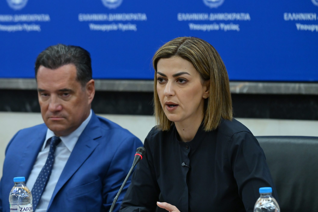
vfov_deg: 5.2
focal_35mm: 266
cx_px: 128
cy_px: 124
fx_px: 2350
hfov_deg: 7.7
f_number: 5.6
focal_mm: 220
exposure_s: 1/200
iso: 4500
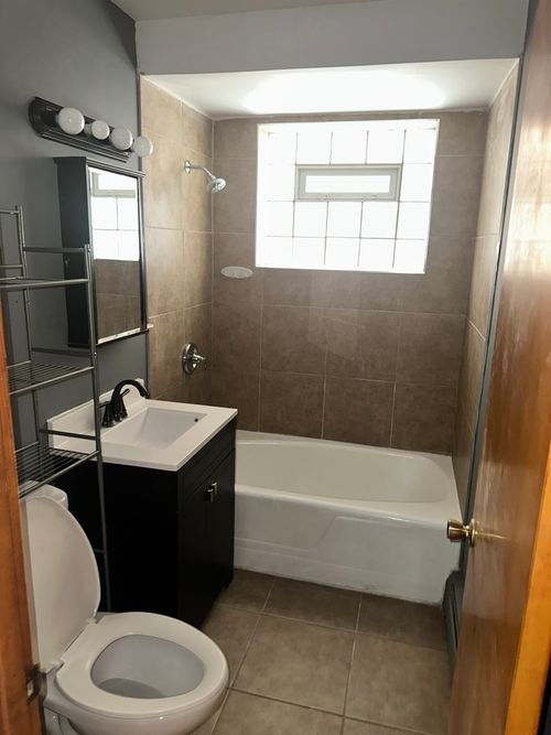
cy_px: 368
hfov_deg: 56.8
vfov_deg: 71.6
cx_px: 276
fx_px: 510
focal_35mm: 24
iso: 200
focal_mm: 6.86
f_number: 1.78
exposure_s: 1/4
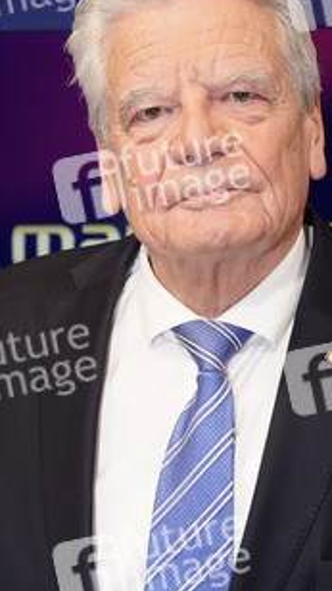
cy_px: 274
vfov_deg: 39.2
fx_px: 830
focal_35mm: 53
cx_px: 207
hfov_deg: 22.6
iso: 2000
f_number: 5.6
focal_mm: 39
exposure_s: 1/125
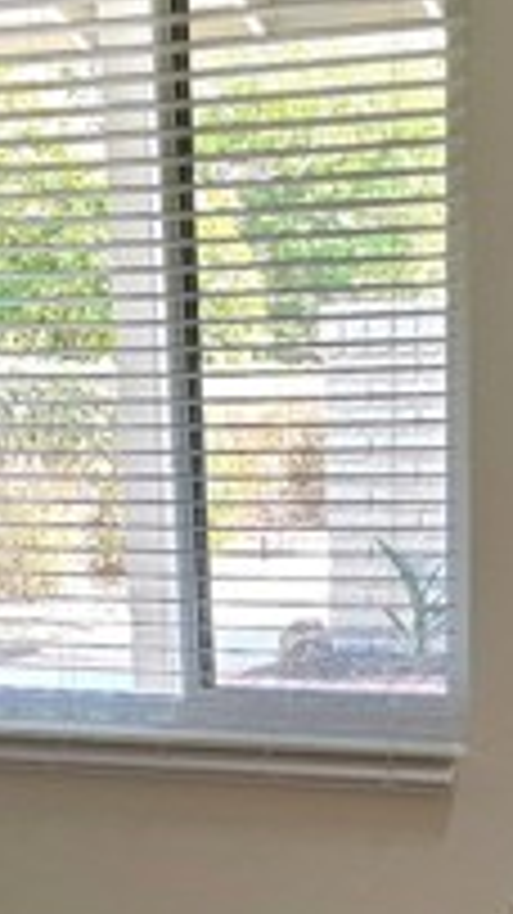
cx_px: 207
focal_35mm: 79
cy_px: 828
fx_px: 1913
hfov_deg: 15.3
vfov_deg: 26.0
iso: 800
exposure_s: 1/120
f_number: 1.7
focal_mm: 6.3
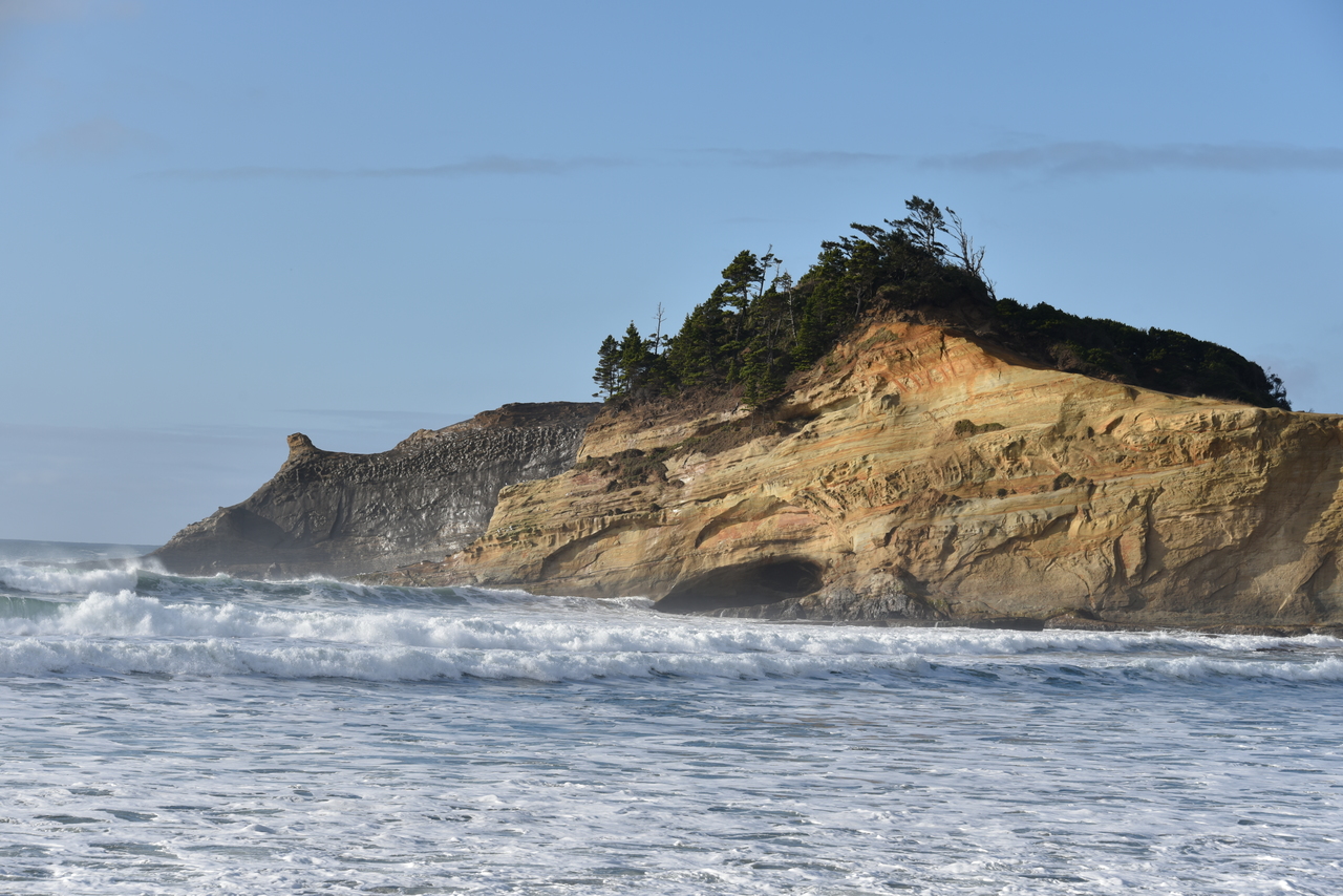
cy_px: 448
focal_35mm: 100
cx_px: 672
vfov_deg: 13.7
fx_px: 3731
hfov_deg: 20.4
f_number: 9
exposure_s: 1/320
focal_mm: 100
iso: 100
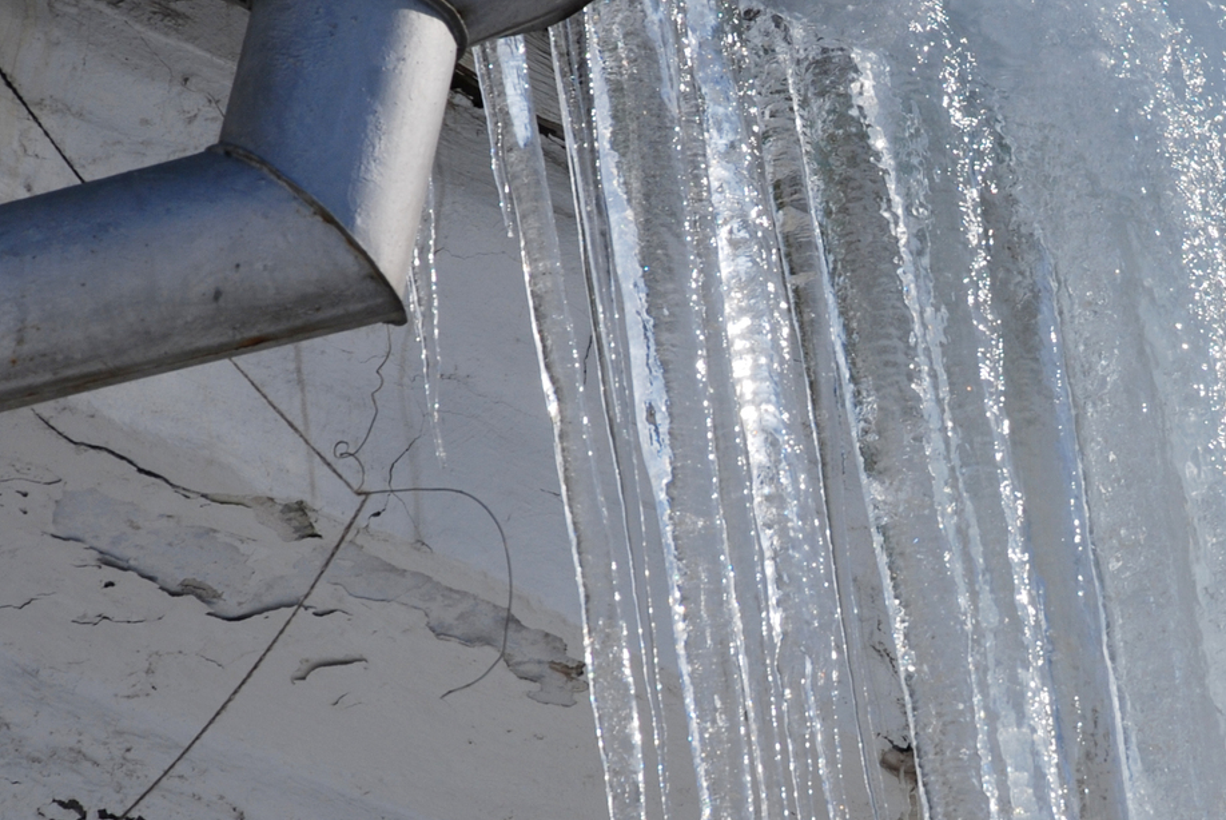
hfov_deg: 7.0
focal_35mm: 294
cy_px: 511
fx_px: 10022
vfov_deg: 4.7
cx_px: 1111
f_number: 9
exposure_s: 1/800
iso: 100
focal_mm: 90
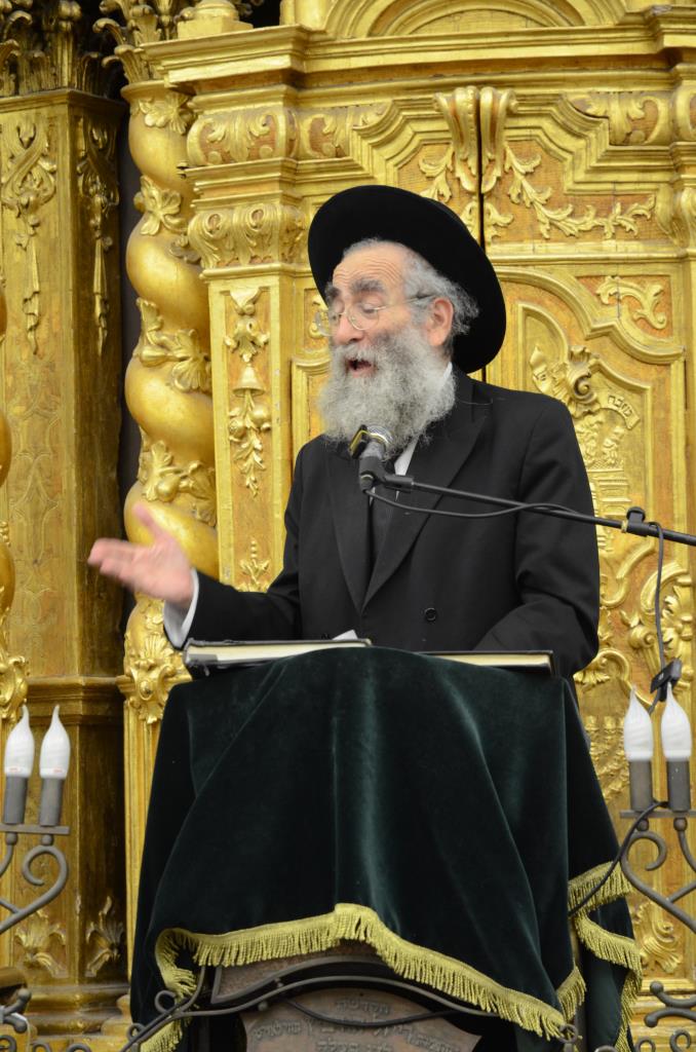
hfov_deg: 10.7
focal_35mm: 128
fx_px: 3715
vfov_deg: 16.1
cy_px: 526
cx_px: 348
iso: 1250
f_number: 5.6
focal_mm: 85
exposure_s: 1/100
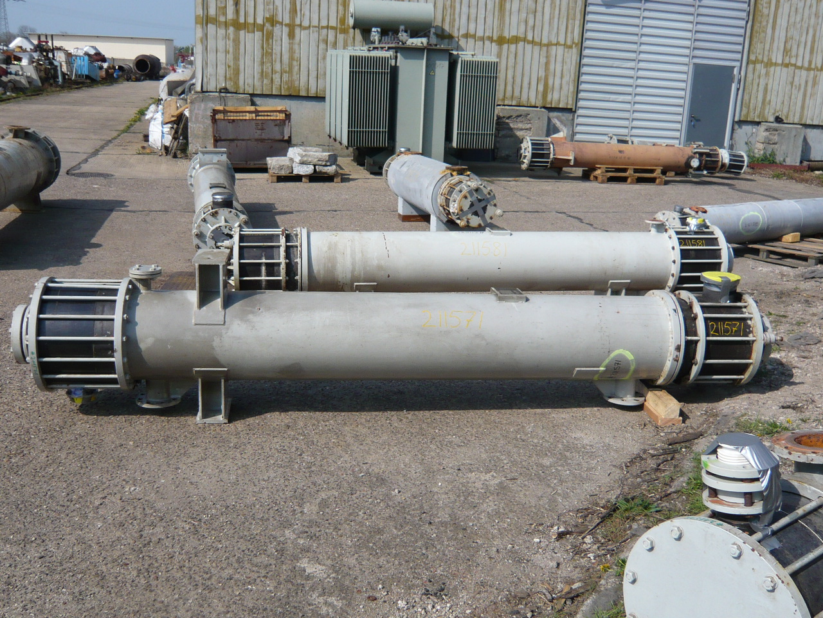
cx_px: 412
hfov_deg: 54.0
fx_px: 808
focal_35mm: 34
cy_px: 309
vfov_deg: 41.8
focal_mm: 4.6
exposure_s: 1/200
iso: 100
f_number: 8
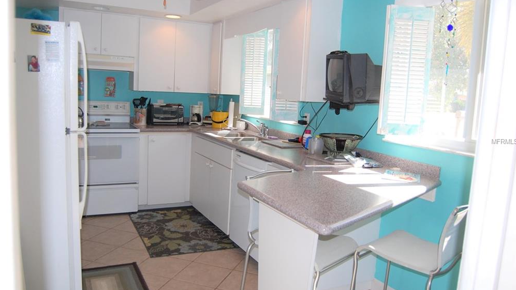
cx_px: 255
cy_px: 141
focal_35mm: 29
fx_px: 397
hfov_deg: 66.1
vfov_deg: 40.2
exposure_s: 1/500
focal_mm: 18
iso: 400
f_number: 3.5
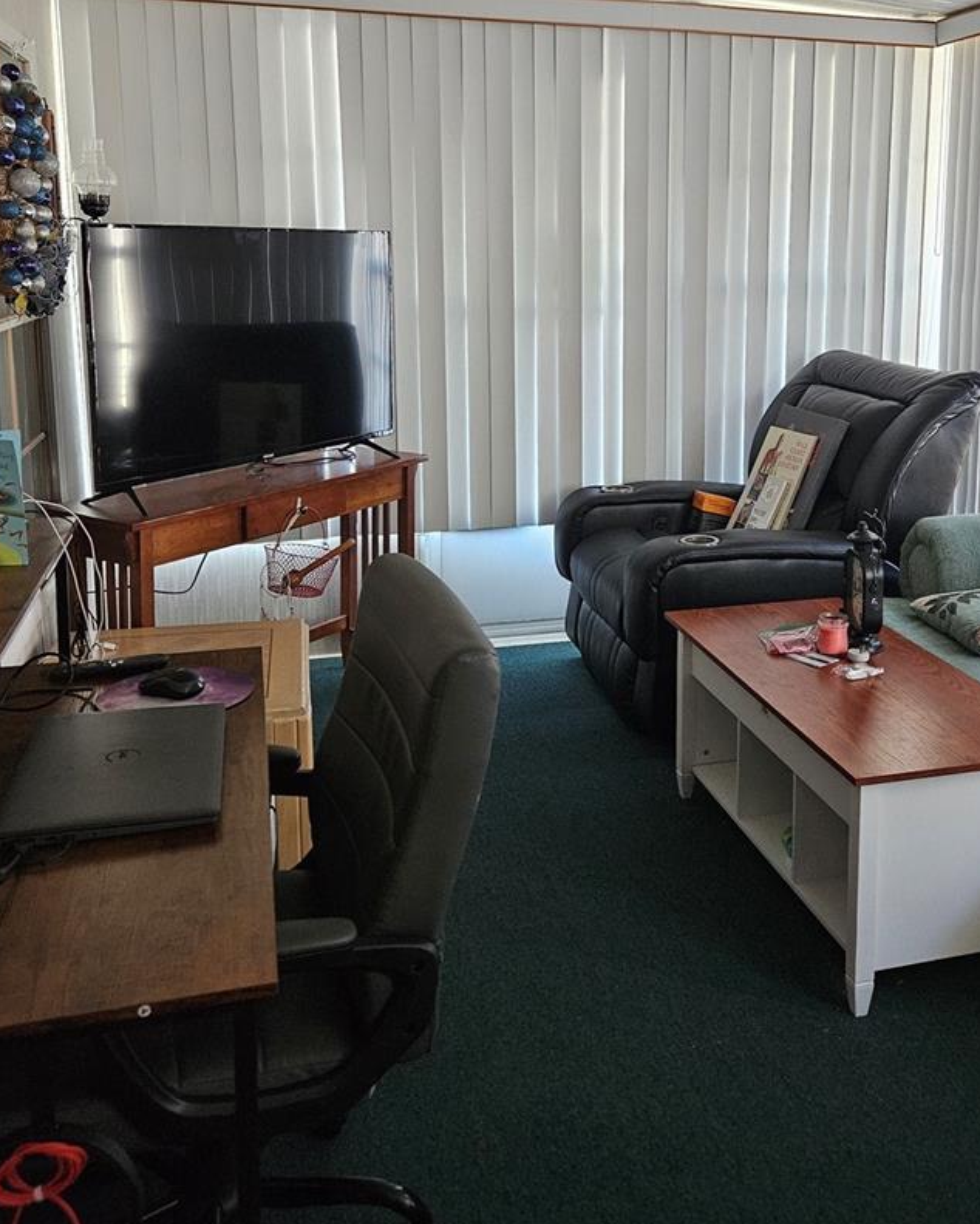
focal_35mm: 34
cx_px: 634
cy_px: 431
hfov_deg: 42.9
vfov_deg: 52.1
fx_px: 1232
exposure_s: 1/60
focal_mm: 5.4
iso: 640
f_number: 1.8
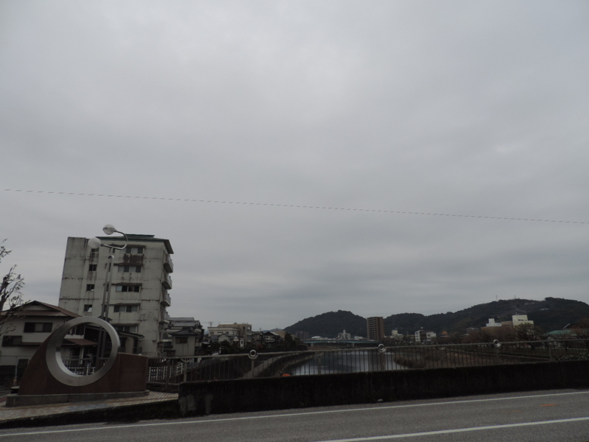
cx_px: 294
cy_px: 221
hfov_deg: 71.6
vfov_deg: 56.8
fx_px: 408
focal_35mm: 24
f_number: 3
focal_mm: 4.3
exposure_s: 1/400
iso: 80
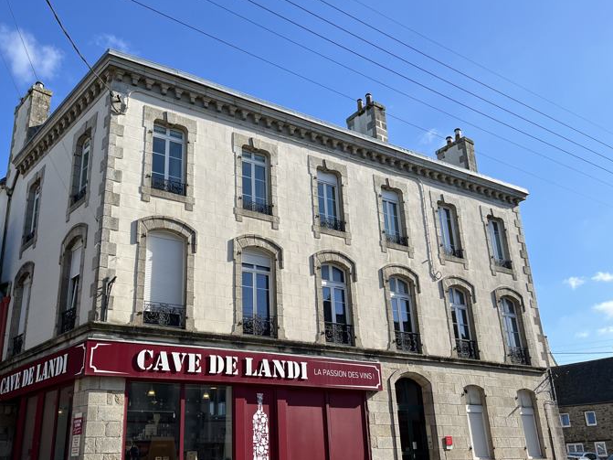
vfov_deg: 45.2
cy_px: 270
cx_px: 262
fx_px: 549
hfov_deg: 58.1
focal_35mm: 31
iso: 50
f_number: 1.6
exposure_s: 1/2410
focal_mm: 5.1
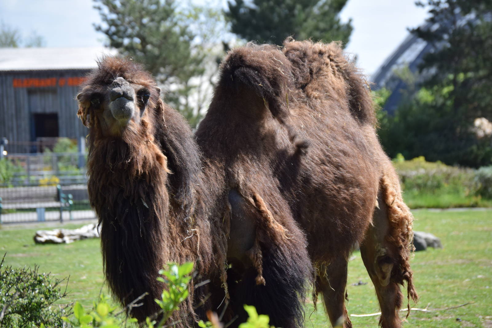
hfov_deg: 11.4
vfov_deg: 7.6
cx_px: 246
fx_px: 2460
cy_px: 164
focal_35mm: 180
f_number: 5.6
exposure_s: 1/1600
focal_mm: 120
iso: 400
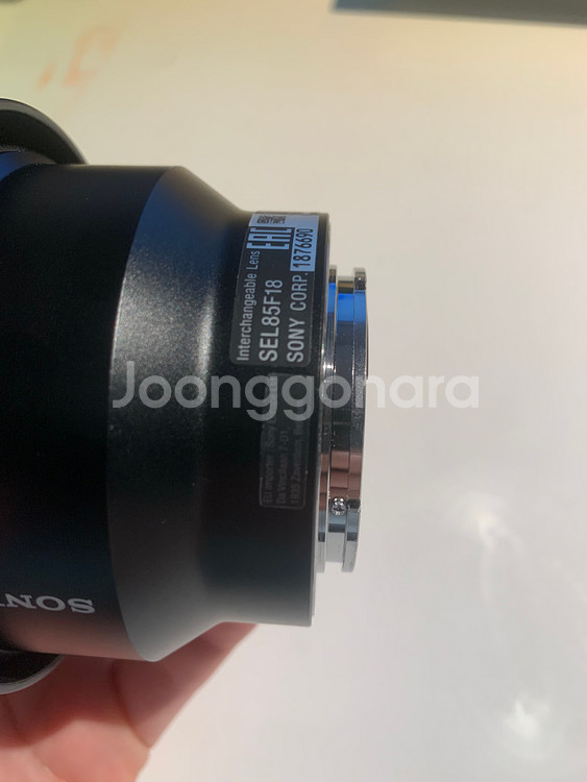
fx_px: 588
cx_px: 294
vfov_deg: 67.3
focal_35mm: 26
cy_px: 391
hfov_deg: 53.1
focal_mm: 4.25
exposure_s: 1/98
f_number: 1.8
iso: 100
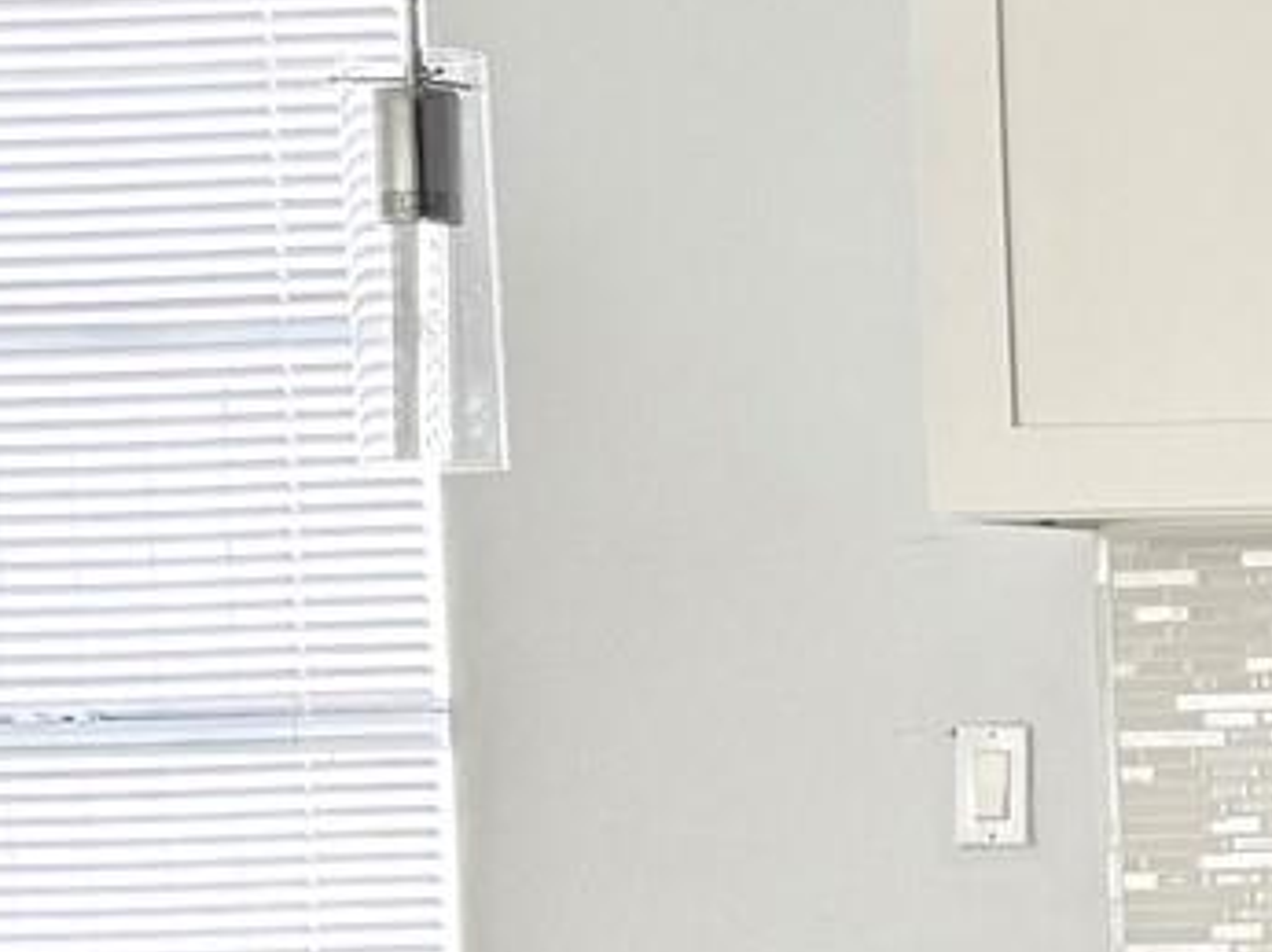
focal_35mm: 111
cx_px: 2658
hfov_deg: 14.3
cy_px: 717
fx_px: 4076
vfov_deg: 13.3
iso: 100
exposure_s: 1/332
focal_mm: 6.76
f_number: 1.78
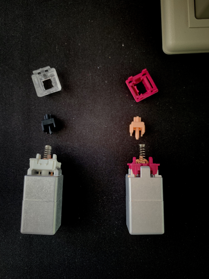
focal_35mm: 26
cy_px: 140
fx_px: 209
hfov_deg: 53.1
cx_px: 104
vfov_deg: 67.3
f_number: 1.8
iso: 160
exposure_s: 1/60
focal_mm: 4.25
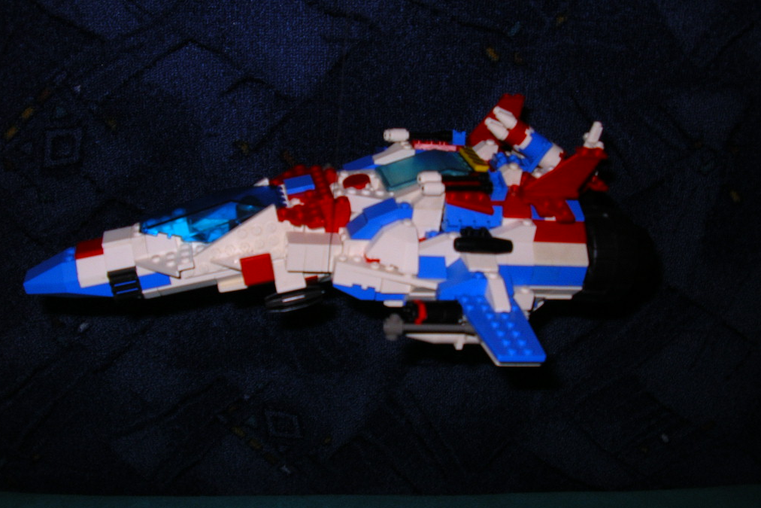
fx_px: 846
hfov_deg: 48.5
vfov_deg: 33.4
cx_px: 381
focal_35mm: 40
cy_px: 223
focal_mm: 5.8
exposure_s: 1/60
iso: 50
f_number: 2.9
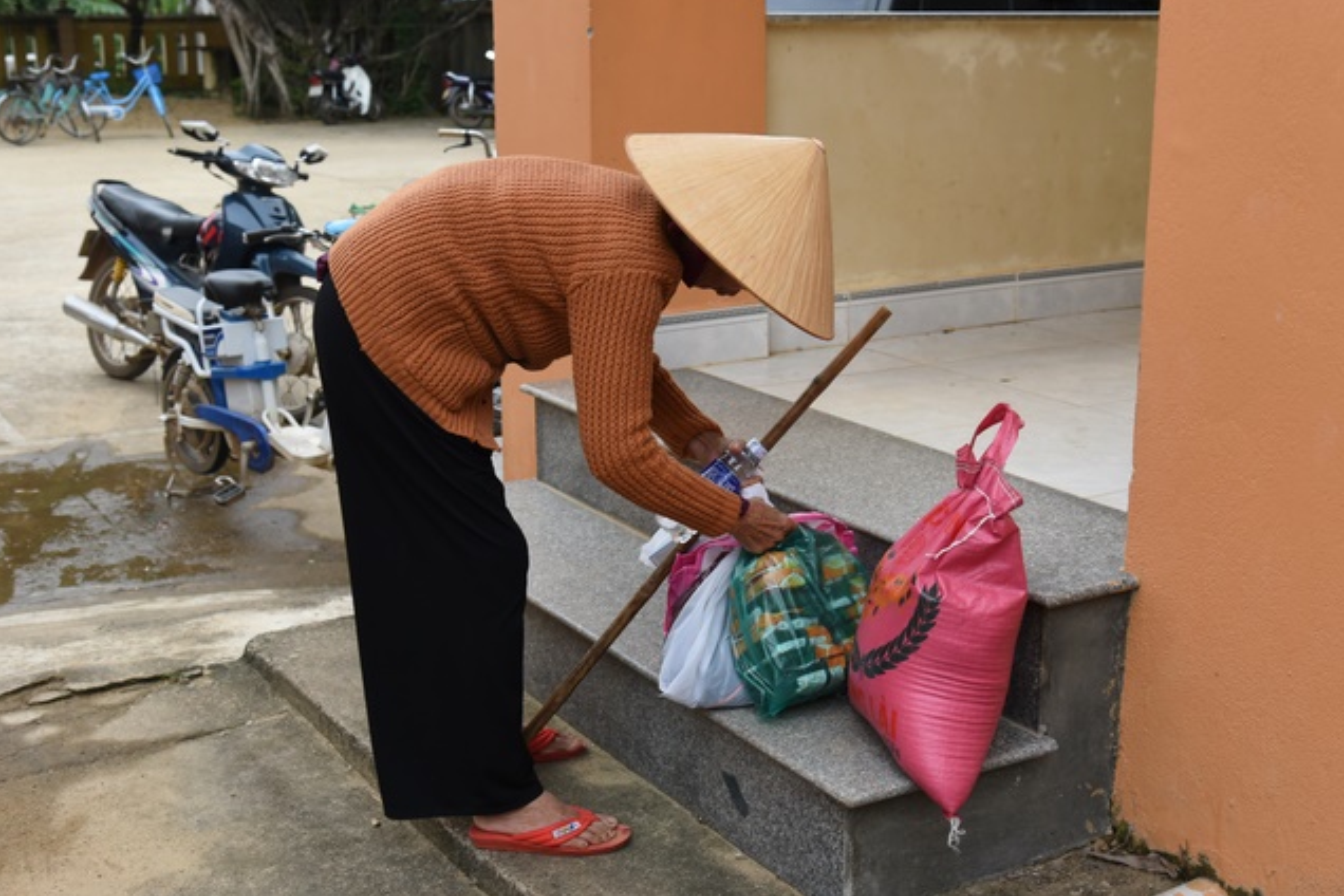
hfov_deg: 41.9
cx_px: 678
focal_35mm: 47
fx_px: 1755
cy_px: 444
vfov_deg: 28.6
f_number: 6.3
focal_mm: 46
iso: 1000
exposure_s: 1/160
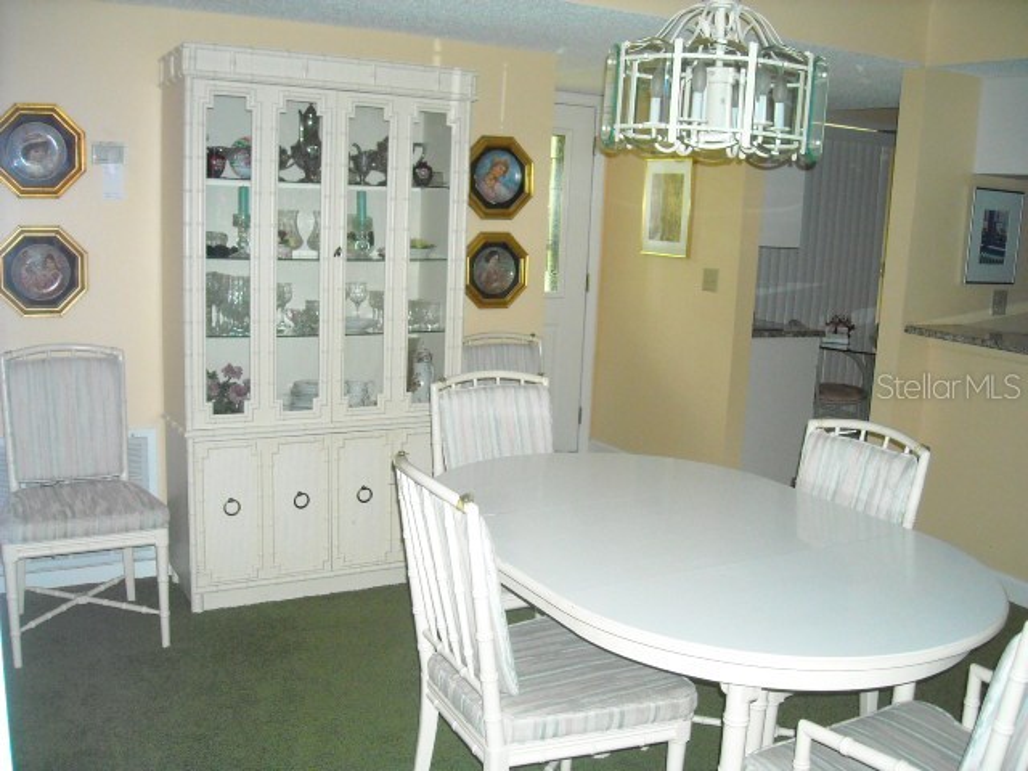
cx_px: 514
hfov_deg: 52.6
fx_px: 1039
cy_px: 386
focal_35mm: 35
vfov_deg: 40.7
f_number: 2.8
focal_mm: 5.7
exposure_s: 1/60
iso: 400
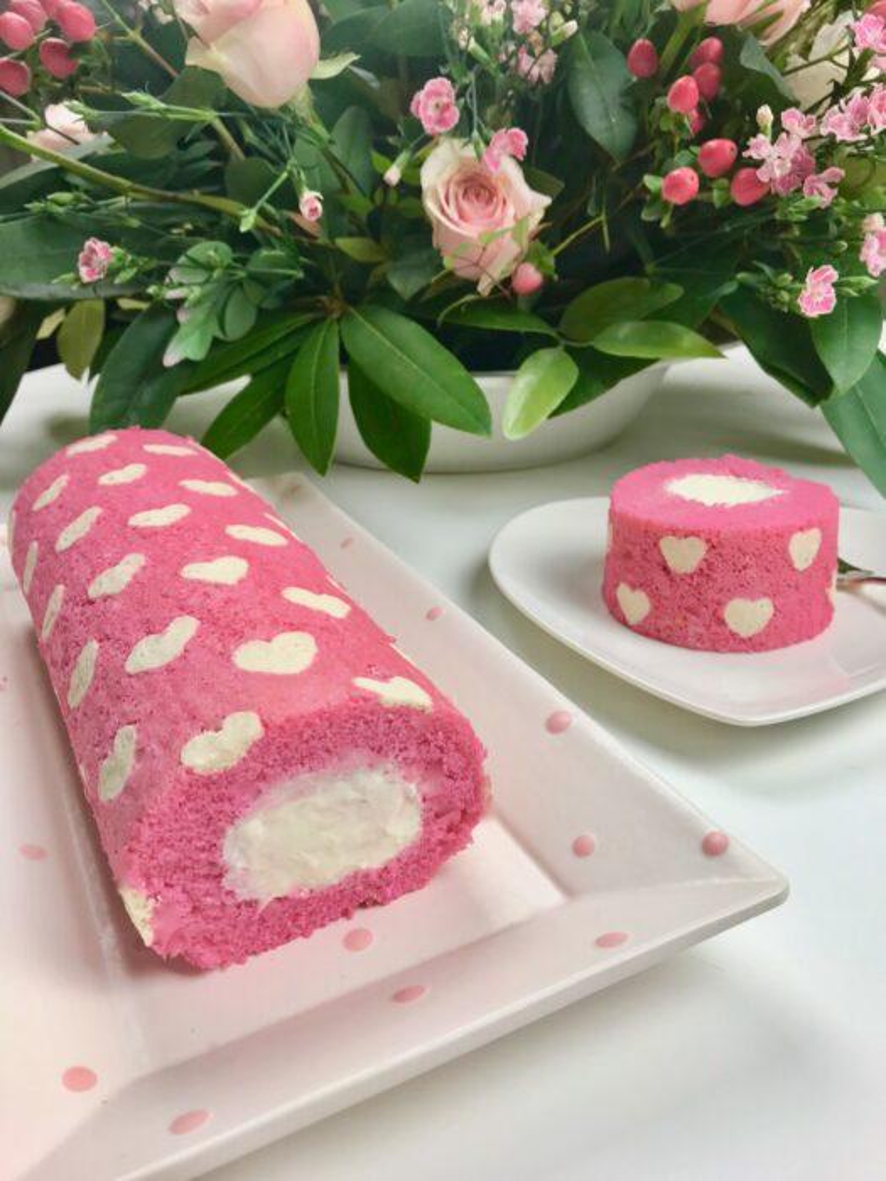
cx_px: 443
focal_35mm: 28
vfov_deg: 63.4
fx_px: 956
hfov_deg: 49.7
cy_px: 590
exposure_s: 1/120
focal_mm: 3.99
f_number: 1.8
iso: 25
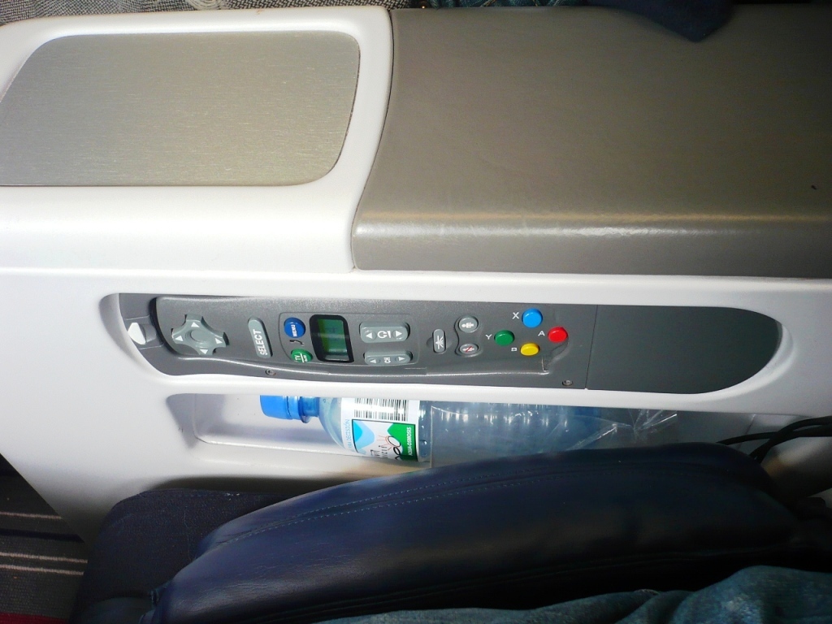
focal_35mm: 35
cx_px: 416
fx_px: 841
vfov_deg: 40.7
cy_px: 312
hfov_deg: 52.6
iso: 125
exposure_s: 1/30
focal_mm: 5.8
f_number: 2.8
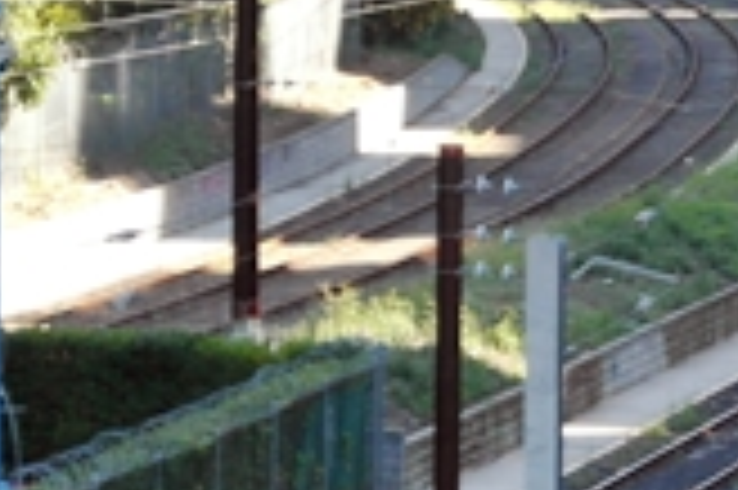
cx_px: 891
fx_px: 6738
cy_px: 272
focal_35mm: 329
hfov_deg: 6.2
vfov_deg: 4.2
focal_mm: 50
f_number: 5.6
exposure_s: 1/320
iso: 800
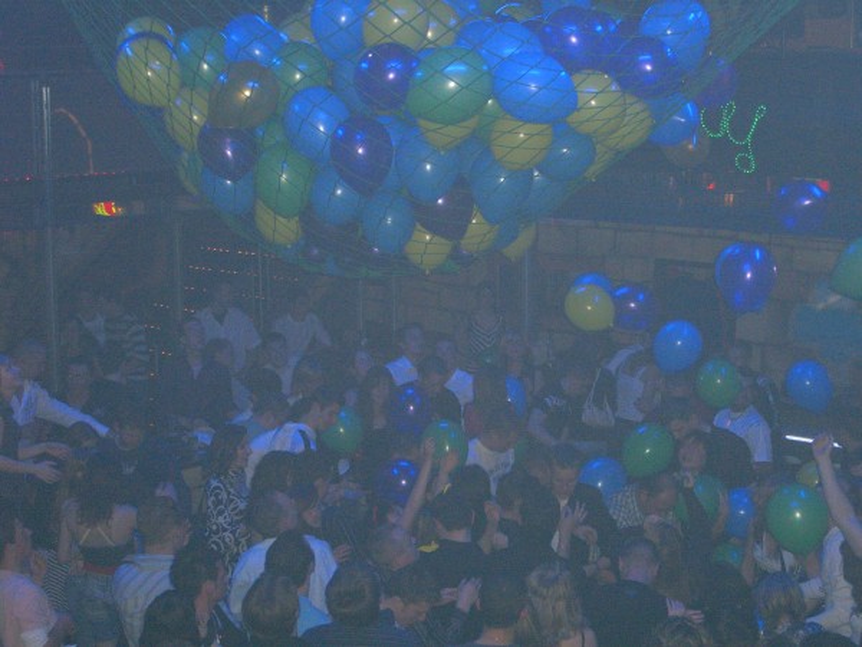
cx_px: 431
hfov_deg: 28.6
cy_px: 324
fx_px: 1693
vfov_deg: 21.6
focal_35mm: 68
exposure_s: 1/60
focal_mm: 14.2
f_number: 4
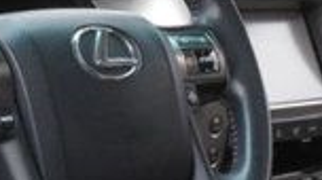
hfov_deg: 18.5
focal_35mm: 115
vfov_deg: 10.5
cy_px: 125
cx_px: 68
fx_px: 981
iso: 320
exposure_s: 1/250
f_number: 3.3
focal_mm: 4.5
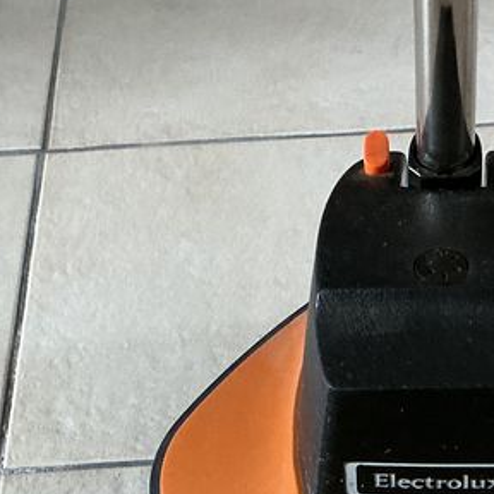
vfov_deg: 18.8
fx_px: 1437
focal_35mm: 89
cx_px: 391
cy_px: 533
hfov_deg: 19.3
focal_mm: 3
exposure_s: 1/60
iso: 160
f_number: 1.8
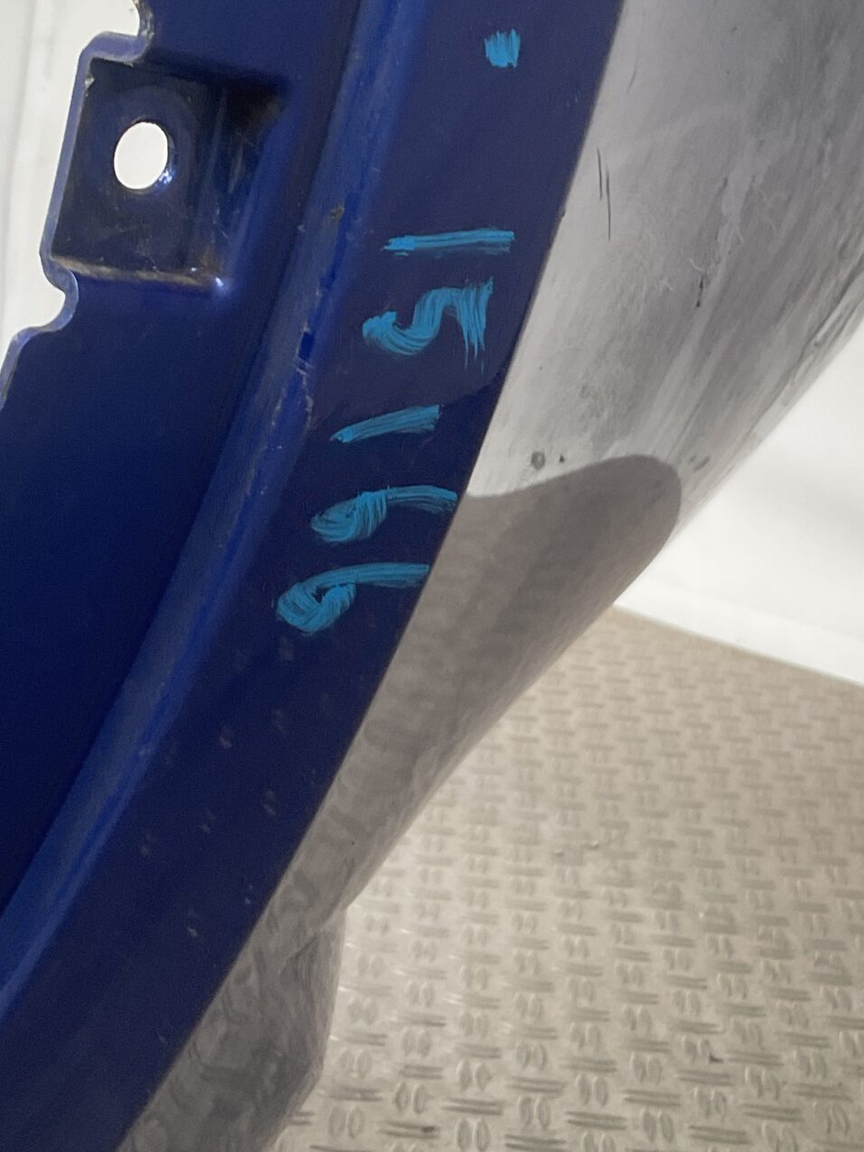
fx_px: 1930
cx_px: 505
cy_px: 402
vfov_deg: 33.0
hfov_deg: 25.2
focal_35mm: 58
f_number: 1.8
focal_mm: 3
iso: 50
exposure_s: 1/120
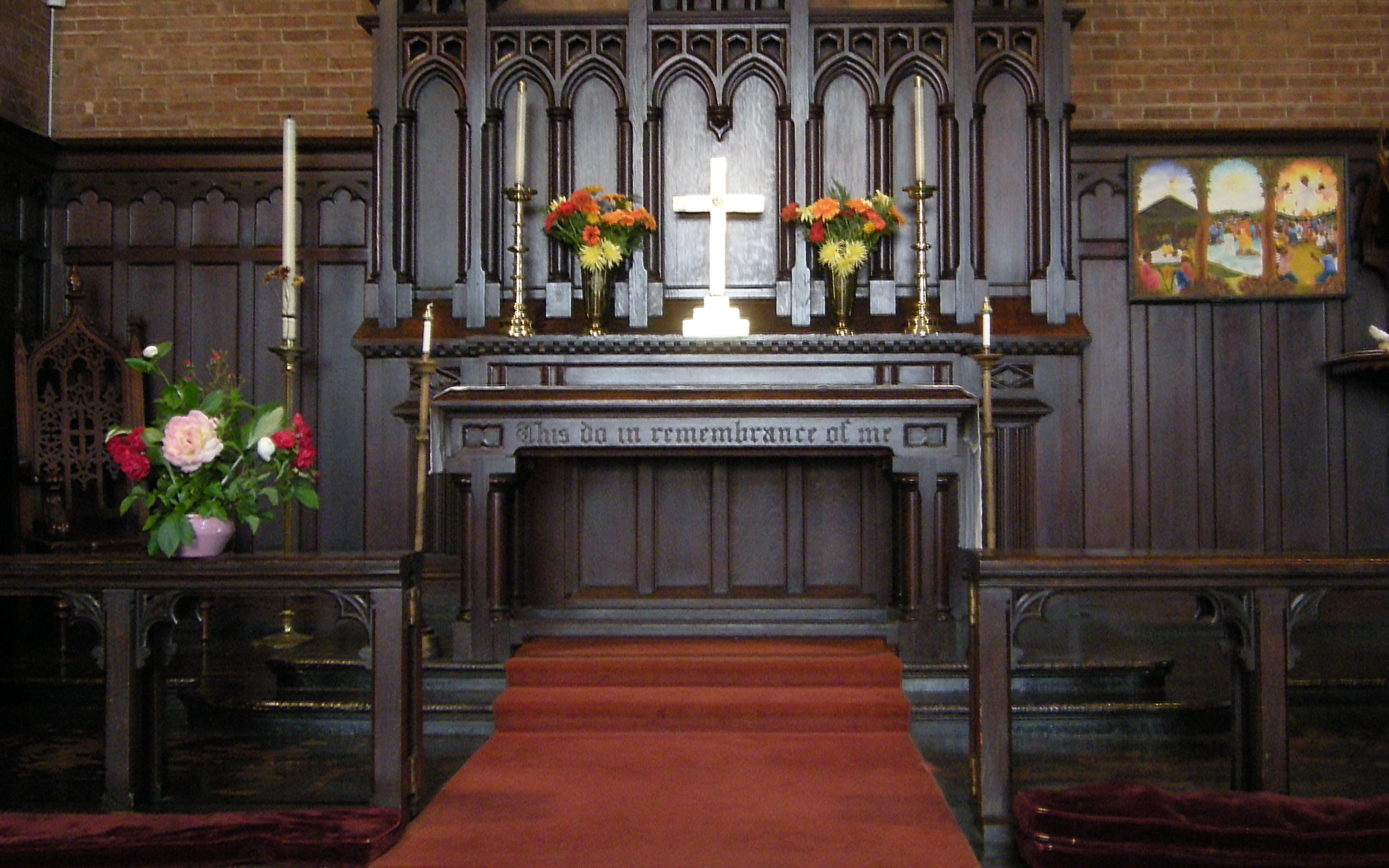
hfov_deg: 41.8
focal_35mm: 48
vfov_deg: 26.8
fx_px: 1817
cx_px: 692
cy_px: 361
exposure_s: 1/8
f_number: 3.5
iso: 416
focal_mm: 7.5
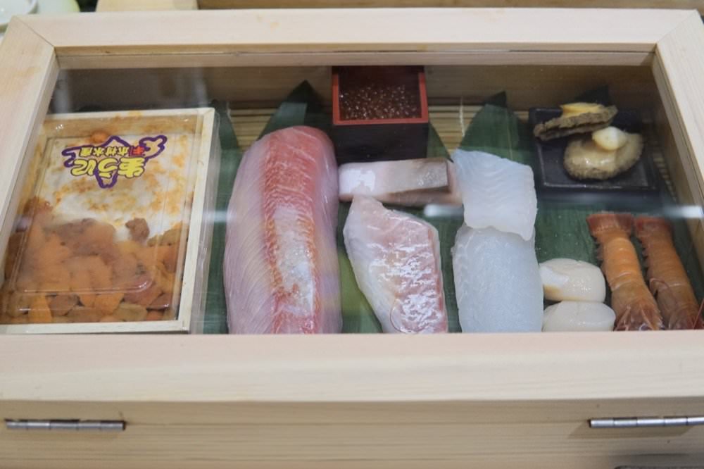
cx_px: 352
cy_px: 234
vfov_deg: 29.8
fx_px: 880
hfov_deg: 43.6
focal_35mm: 45
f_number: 4
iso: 1250
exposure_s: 1/160
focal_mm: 30
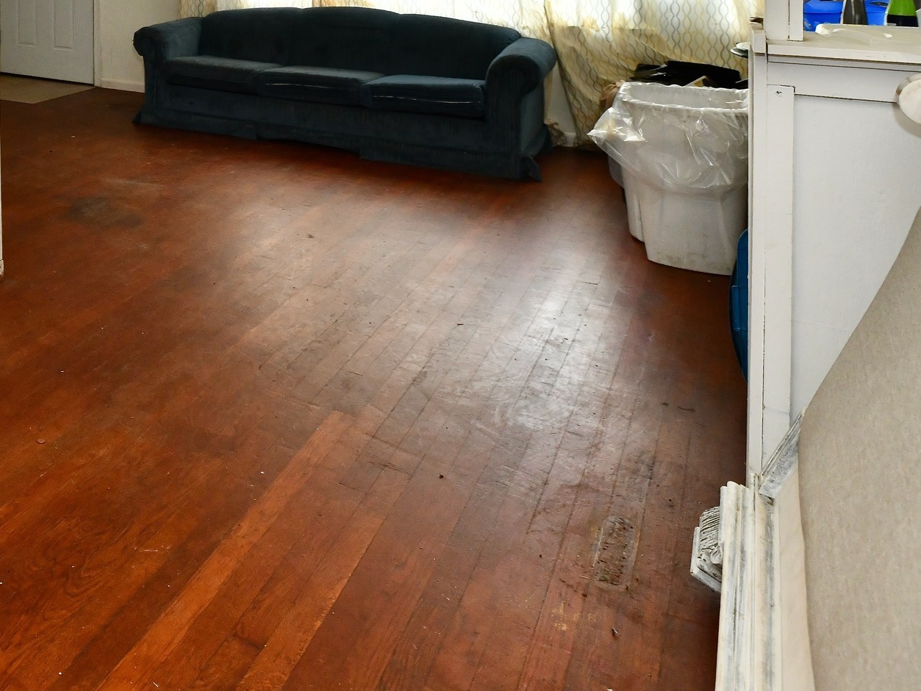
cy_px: -50
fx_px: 878
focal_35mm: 33
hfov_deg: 42.8
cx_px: -101
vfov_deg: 36.9
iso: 800
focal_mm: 14
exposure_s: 1/100
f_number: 7.1
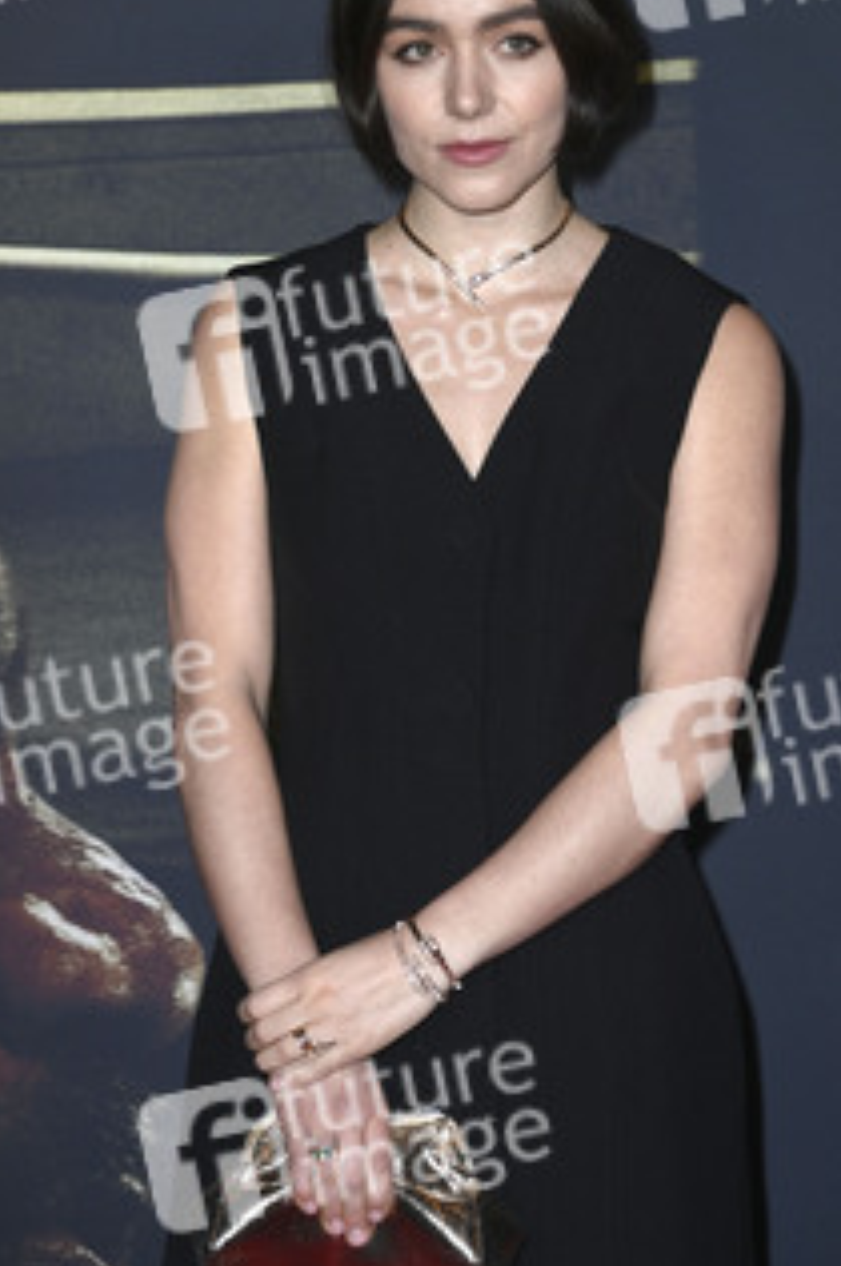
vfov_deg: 15.4
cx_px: 461
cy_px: 537
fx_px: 4670
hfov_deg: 10.3
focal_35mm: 133
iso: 640
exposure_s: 1/200
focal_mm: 105
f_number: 5.6
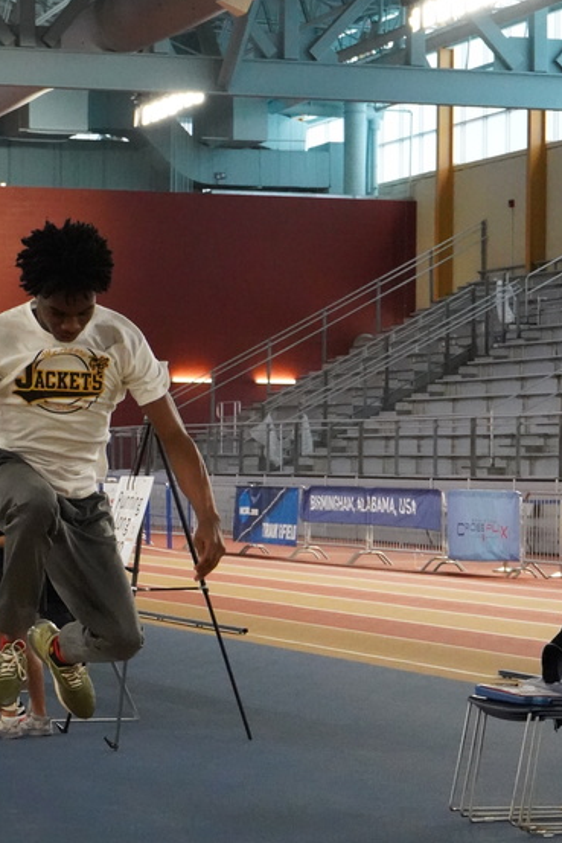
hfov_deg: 11.0
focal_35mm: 124
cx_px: 171
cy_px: 709
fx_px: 2902
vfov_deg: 16.4
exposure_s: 1/1000
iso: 20000
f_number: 9
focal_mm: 67
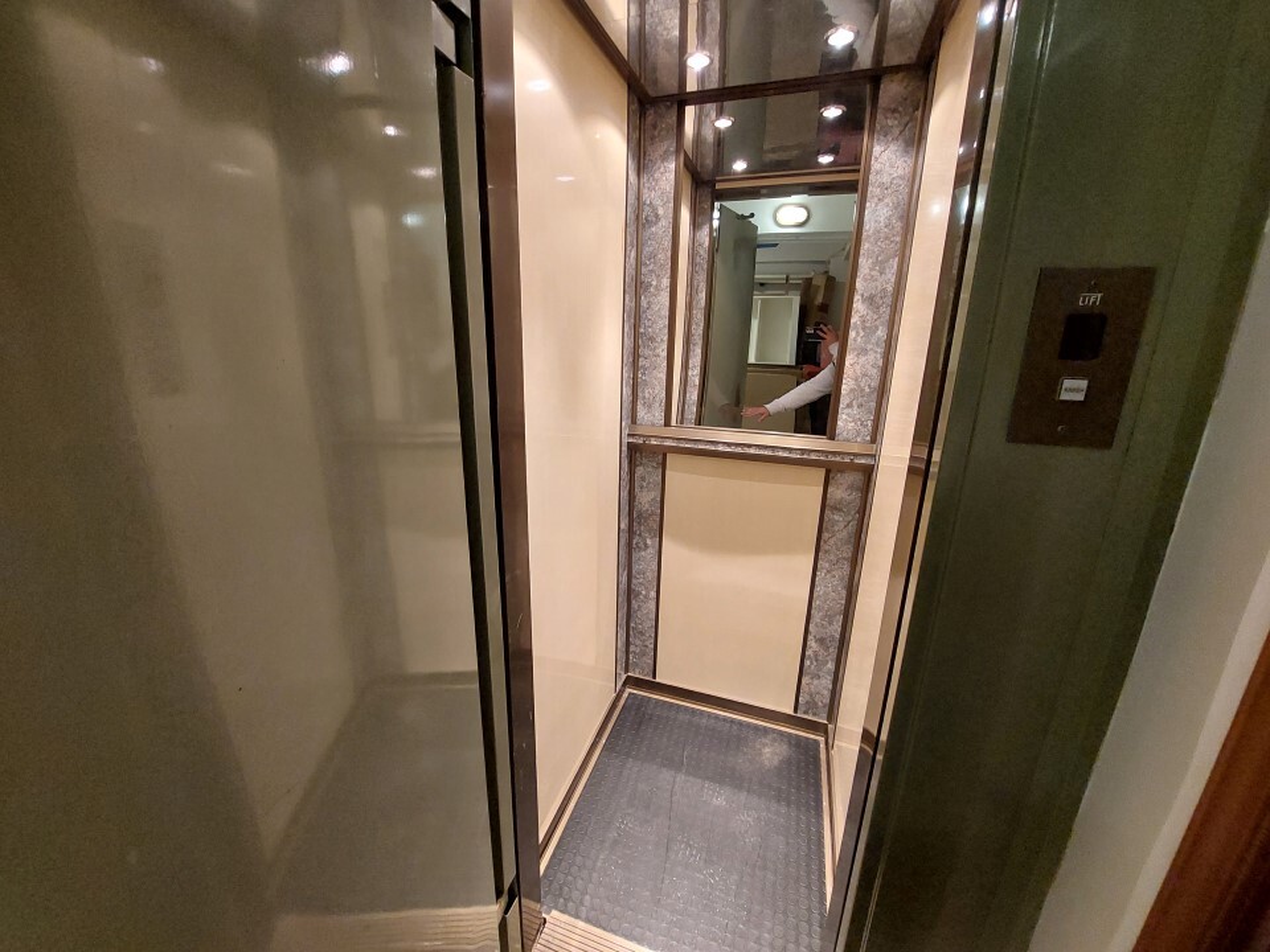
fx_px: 477
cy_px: 476
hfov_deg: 106.2
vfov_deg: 89.9
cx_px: 635
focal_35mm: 13
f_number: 2.2
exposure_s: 1/33
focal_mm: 1.74
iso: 400
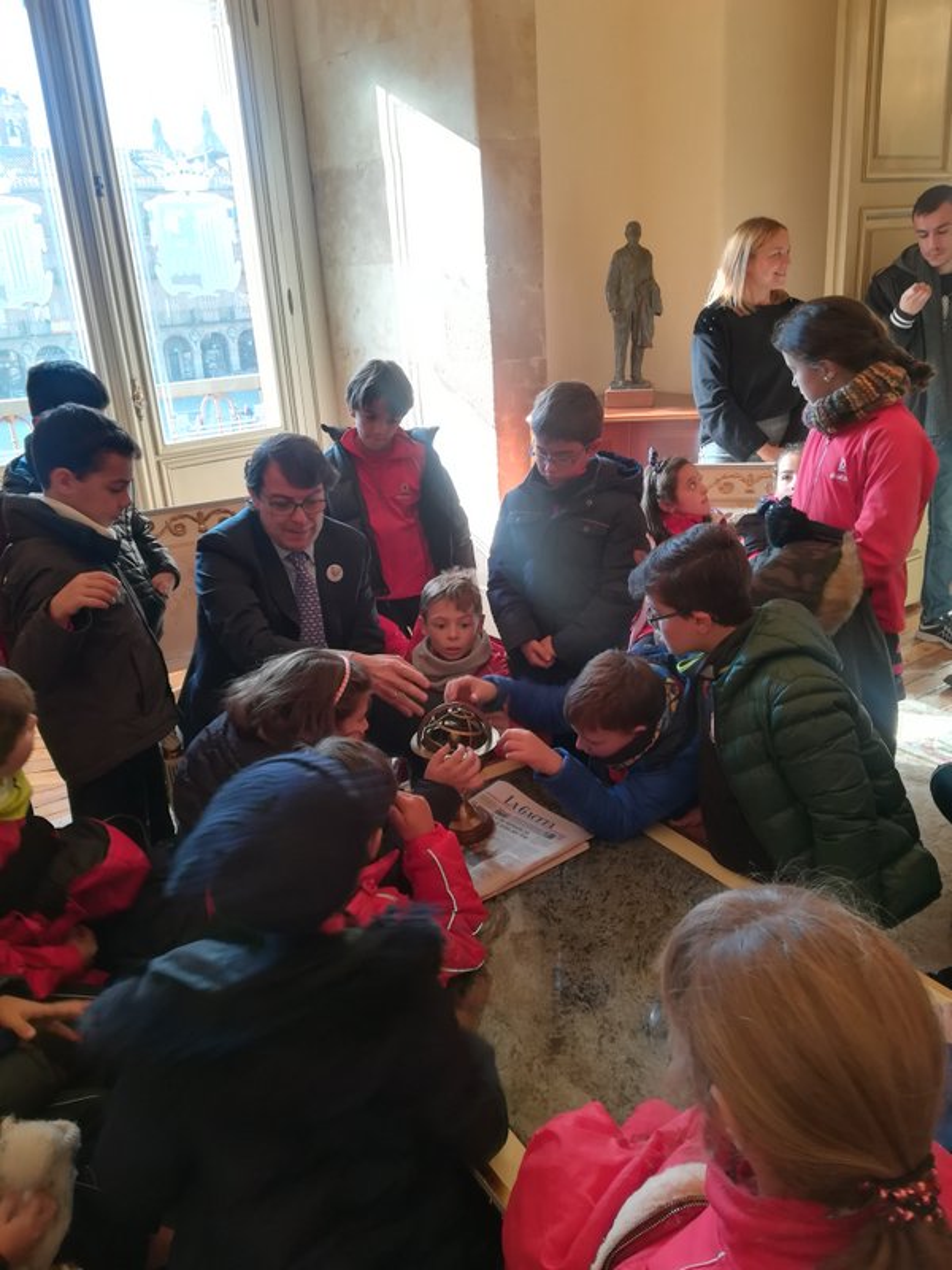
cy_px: 635
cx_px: 476
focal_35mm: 26
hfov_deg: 53.1
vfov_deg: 67.3
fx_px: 953
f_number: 2.2
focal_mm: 3.83
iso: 80
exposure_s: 1/60
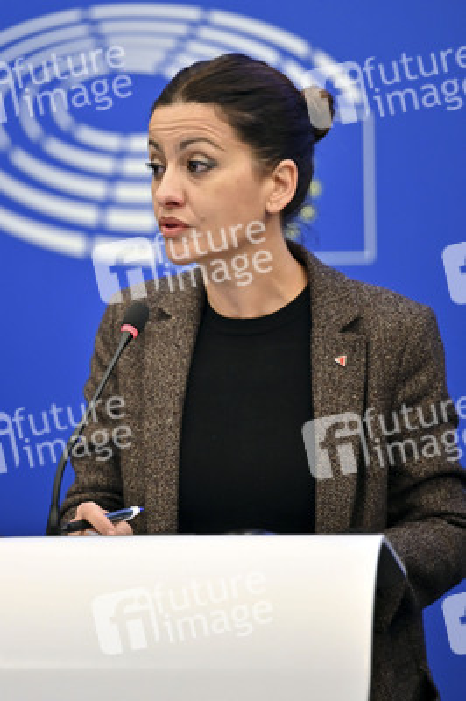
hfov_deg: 7.2
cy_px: 350
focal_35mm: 190
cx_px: 233
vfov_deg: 10.8
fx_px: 3695
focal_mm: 190
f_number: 2.8
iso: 640
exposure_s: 1/160
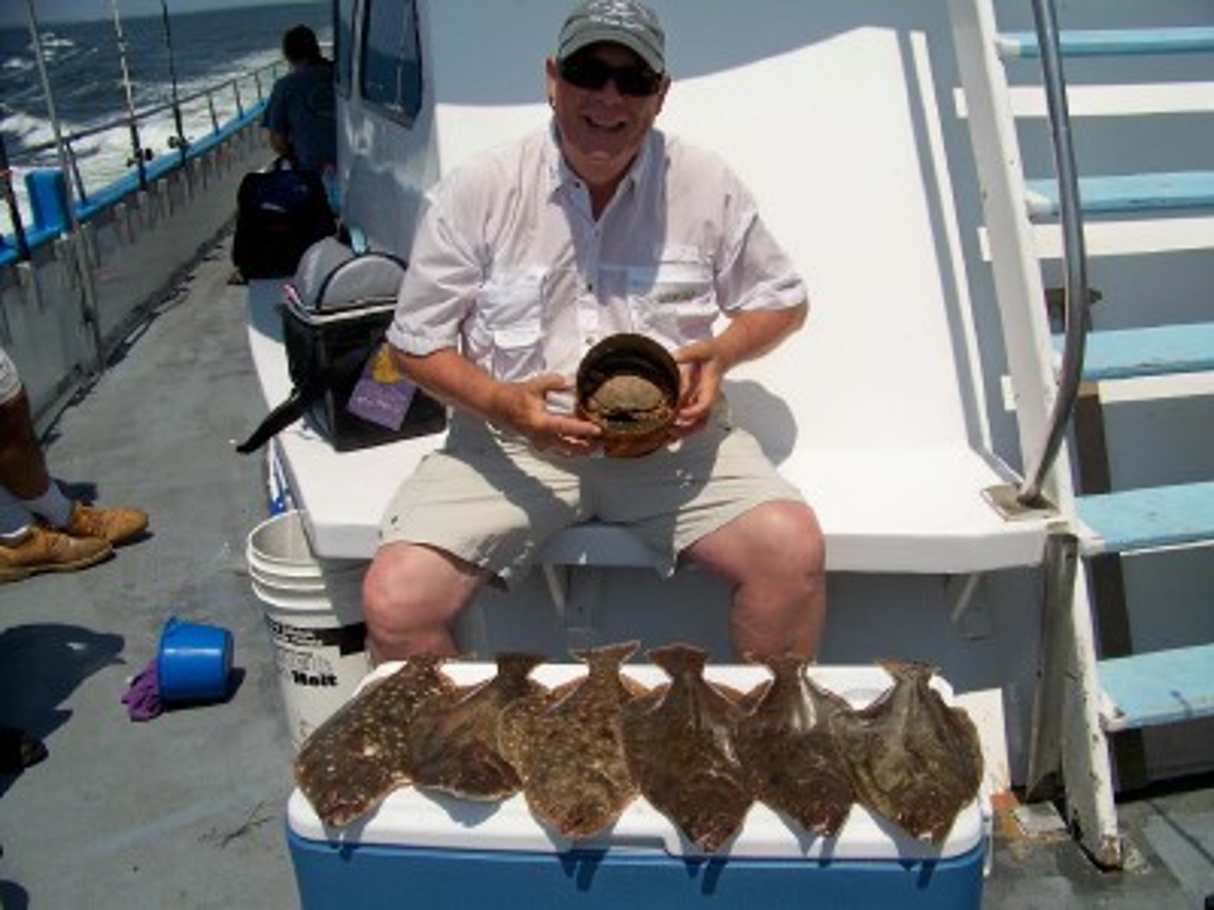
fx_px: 1263
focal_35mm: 36
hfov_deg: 51.4
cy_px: 455
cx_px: 607
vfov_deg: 39.7
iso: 64
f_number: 4
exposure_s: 1/1000
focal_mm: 5.85
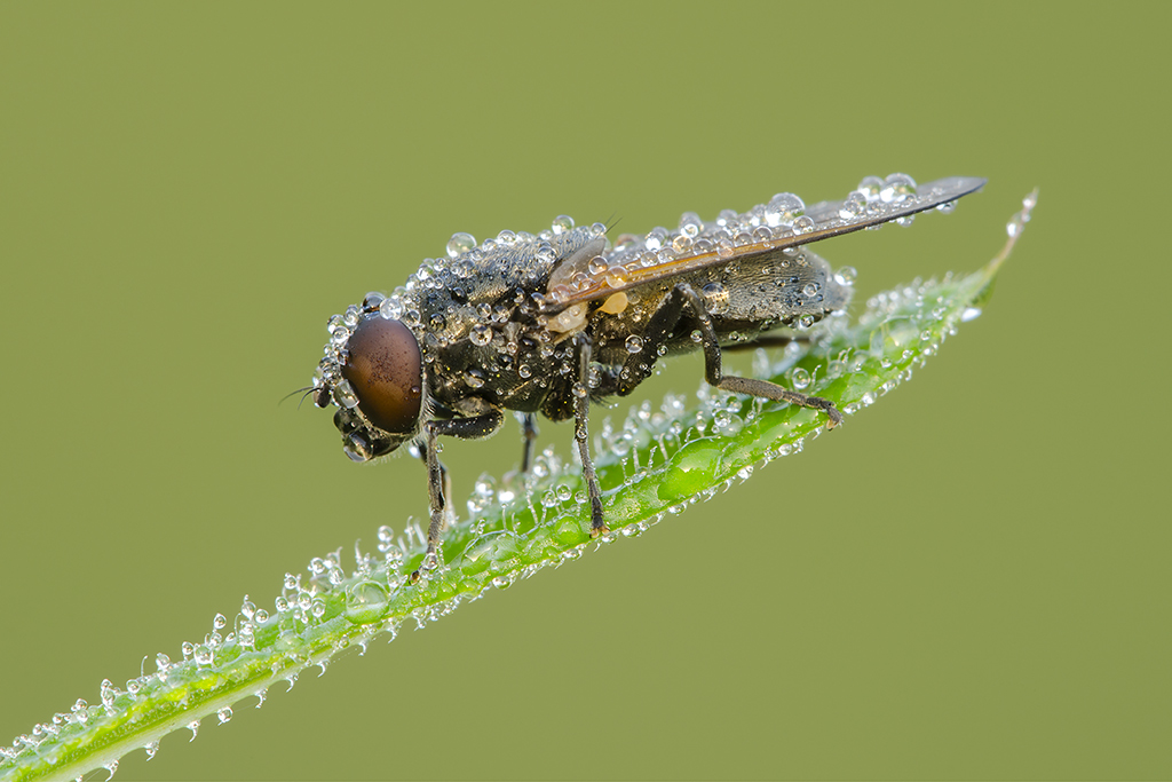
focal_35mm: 270
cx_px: 586
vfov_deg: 5.1
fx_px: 8791
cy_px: 391
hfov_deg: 7.6
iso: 100
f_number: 13
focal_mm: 180
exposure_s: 1
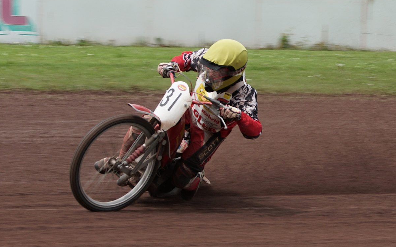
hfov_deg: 11.4
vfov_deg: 7.1
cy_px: 128
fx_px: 1986
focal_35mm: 184
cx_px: 198
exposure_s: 1/500
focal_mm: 120
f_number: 9
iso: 320
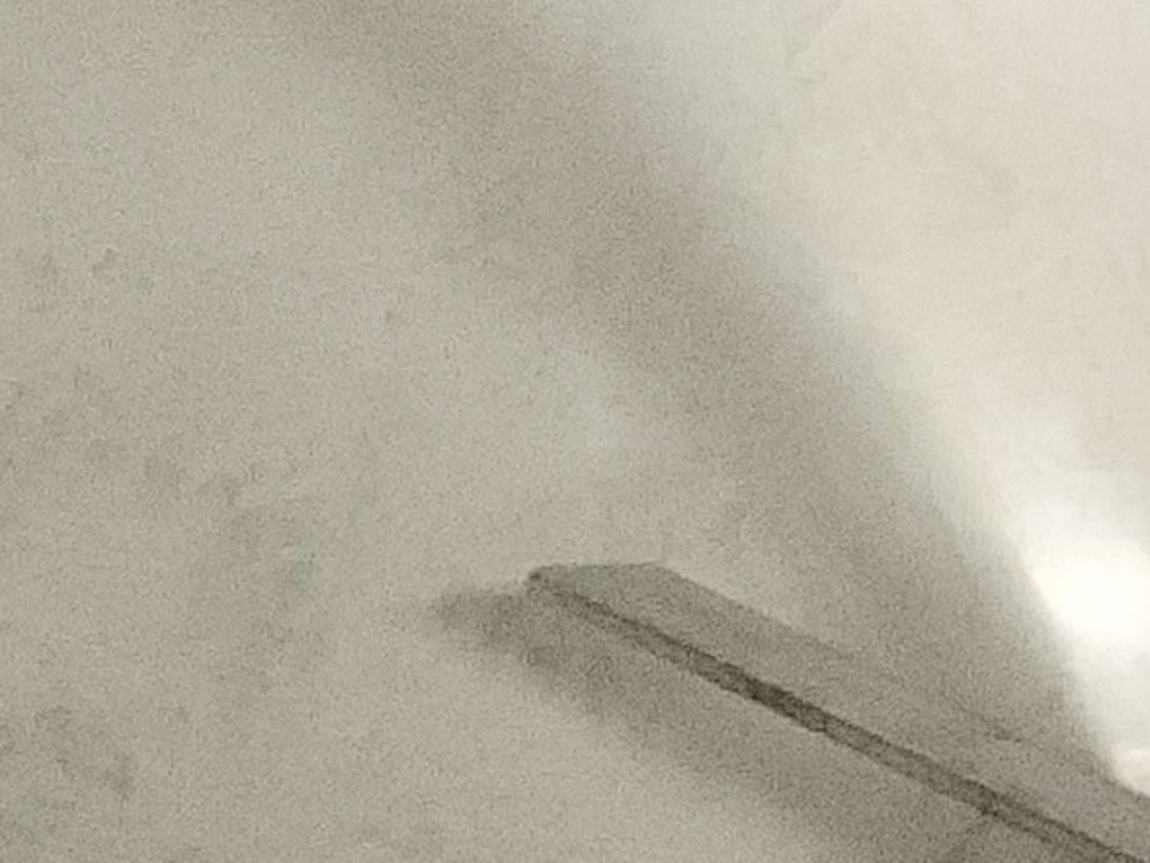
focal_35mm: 178
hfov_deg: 10.9
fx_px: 5915
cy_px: -732
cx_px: 1482
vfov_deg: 8.0
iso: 800
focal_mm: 4.25
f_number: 1.8
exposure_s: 1/30
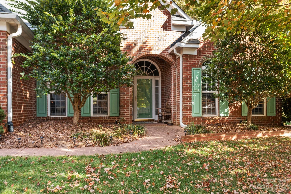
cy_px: 97
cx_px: 146
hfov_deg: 65.5
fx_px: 226
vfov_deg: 46.4
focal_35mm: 28
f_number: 3.5
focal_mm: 10.26
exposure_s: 1/80
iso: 100
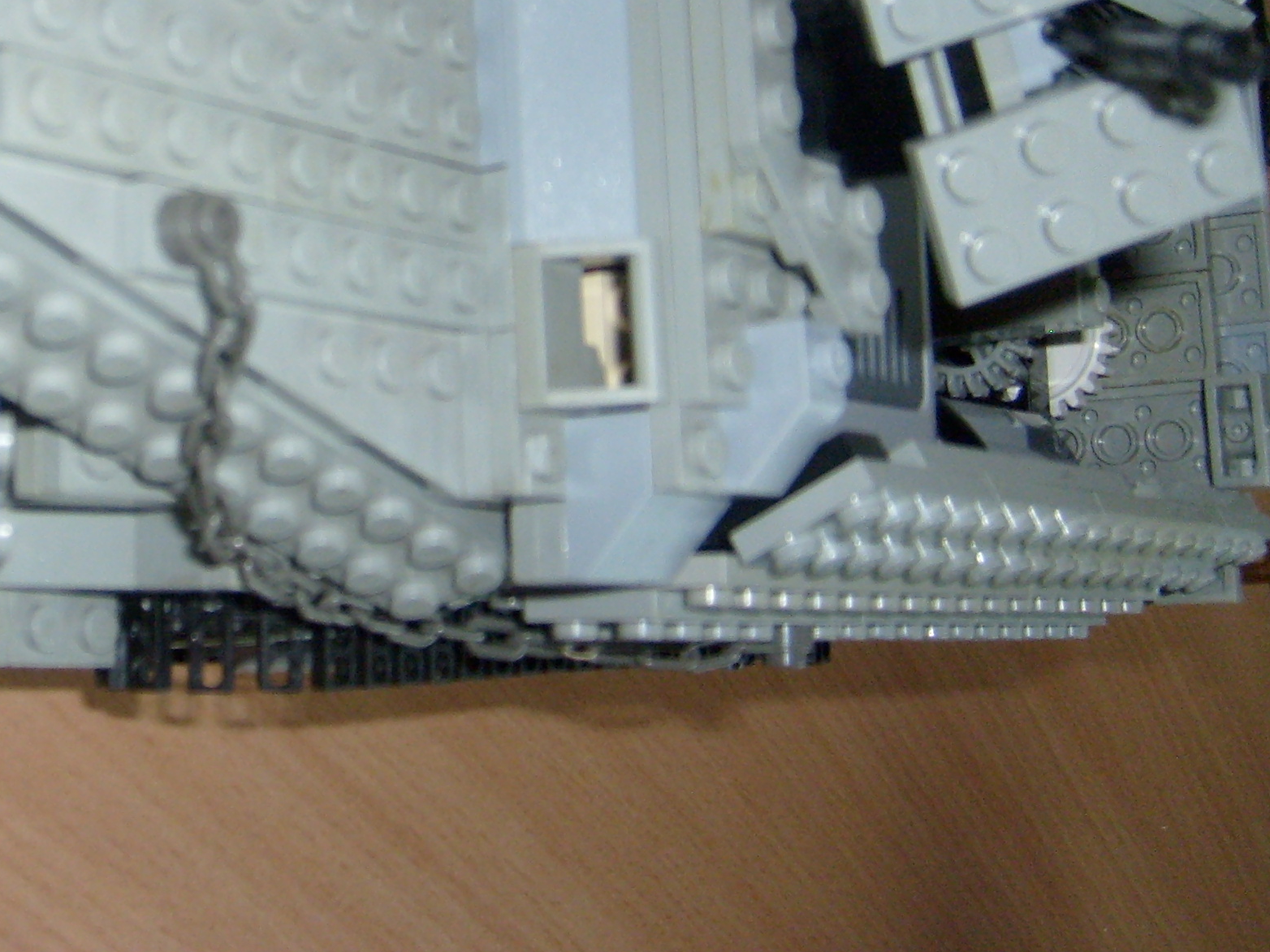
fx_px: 2311
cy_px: 138
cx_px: 163
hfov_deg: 29.6
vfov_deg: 22.8
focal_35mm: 63
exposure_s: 1/45
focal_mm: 5.8
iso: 100
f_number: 2.8
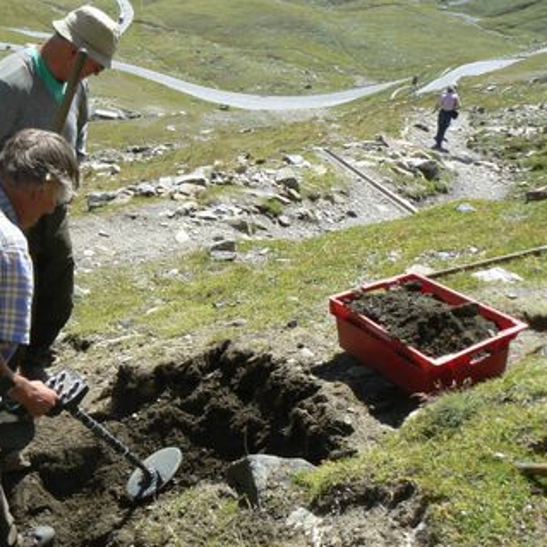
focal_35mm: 51
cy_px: 273
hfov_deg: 32.6
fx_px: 912
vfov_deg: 33.4
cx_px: 120
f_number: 5.6
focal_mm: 6
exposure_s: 1/200
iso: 80
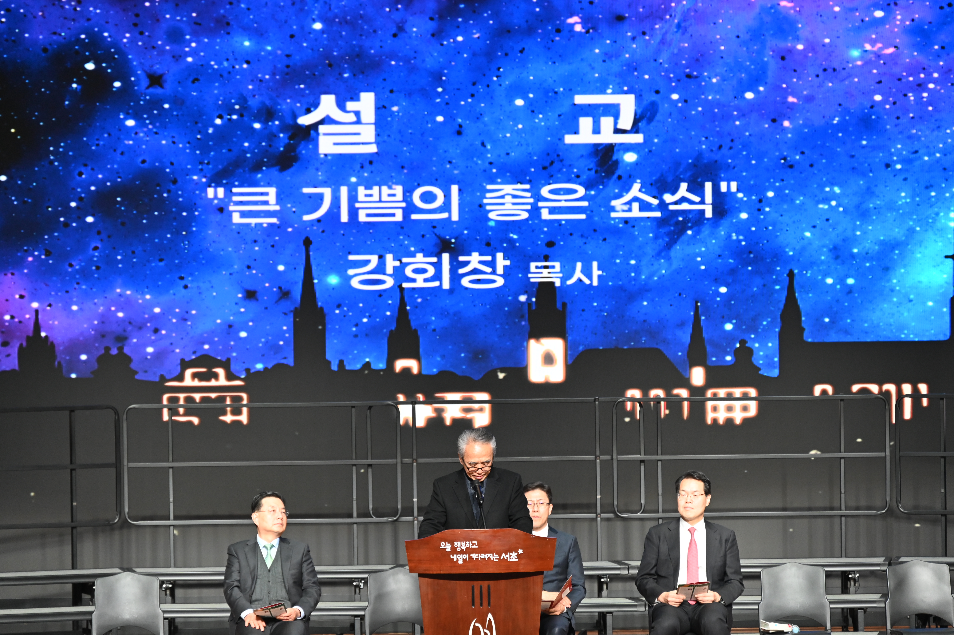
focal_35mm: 155
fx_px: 4106
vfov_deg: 8.8
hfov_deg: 13.3
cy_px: 318
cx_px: 477
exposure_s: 1/125
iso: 2500
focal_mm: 155
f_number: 6.3
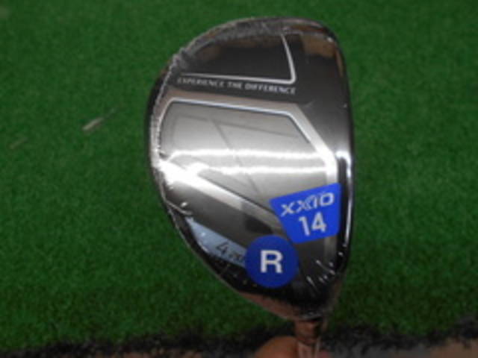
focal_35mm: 26
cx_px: 239
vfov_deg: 53.1
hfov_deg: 67.3
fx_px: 359
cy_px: 179
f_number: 3.2
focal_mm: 4.6
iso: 160
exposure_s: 1/30
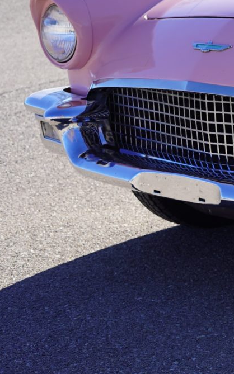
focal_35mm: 156
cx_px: 570
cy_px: 67
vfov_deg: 13.3
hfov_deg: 7.8
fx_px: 1592
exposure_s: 1/250
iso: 100
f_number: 5
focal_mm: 50
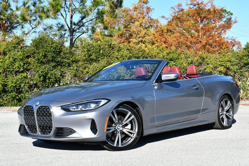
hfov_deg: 32.4
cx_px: 124
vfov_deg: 22.0
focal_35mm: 62
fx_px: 429
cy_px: 83
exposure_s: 1/250
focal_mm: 31
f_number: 8
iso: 125
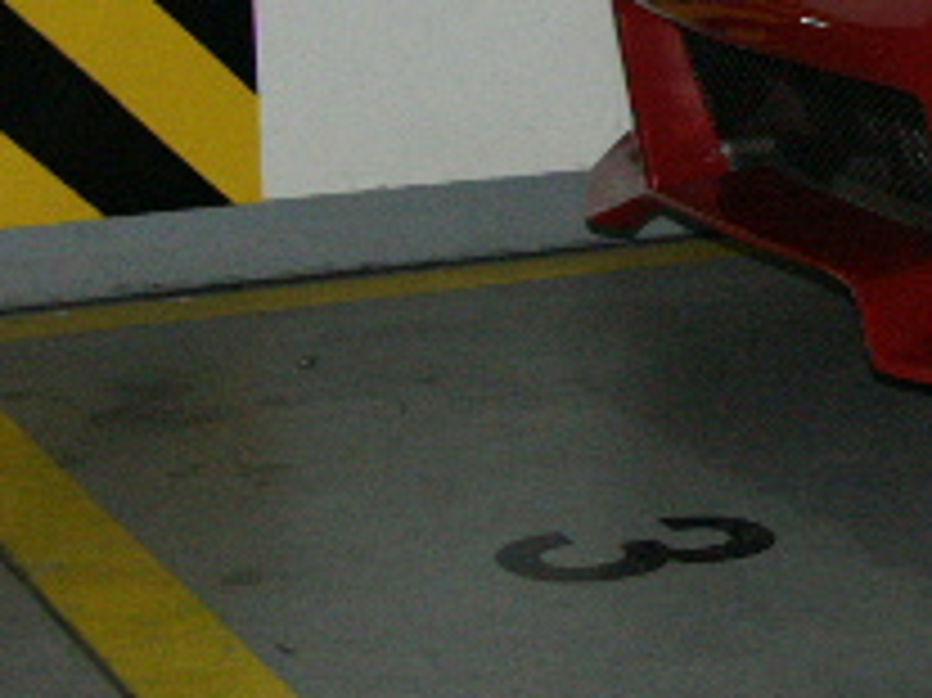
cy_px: -72
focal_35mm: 136
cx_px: 1333
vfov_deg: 10.8
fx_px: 3660
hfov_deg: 13.8
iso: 200
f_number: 3.5
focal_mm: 11.3
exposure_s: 1/45
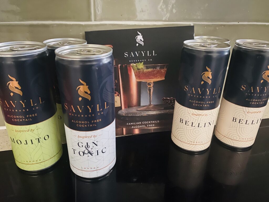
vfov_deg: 53.1
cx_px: 134
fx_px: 202
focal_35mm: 26
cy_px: 101
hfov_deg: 67.3
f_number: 1.8
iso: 500
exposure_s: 1/8
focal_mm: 4.25
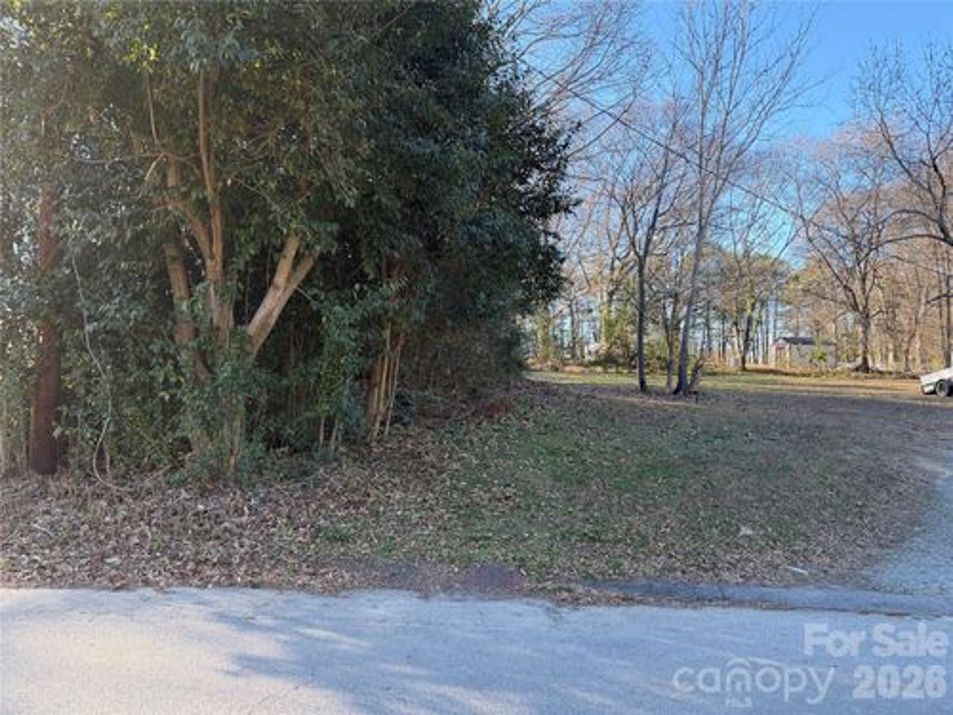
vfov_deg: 56.8
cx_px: 476
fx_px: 661
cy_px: 358
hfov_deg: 71.6
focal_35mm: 24
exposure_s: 1/524
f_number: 1.78
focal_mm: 6.76
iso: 100
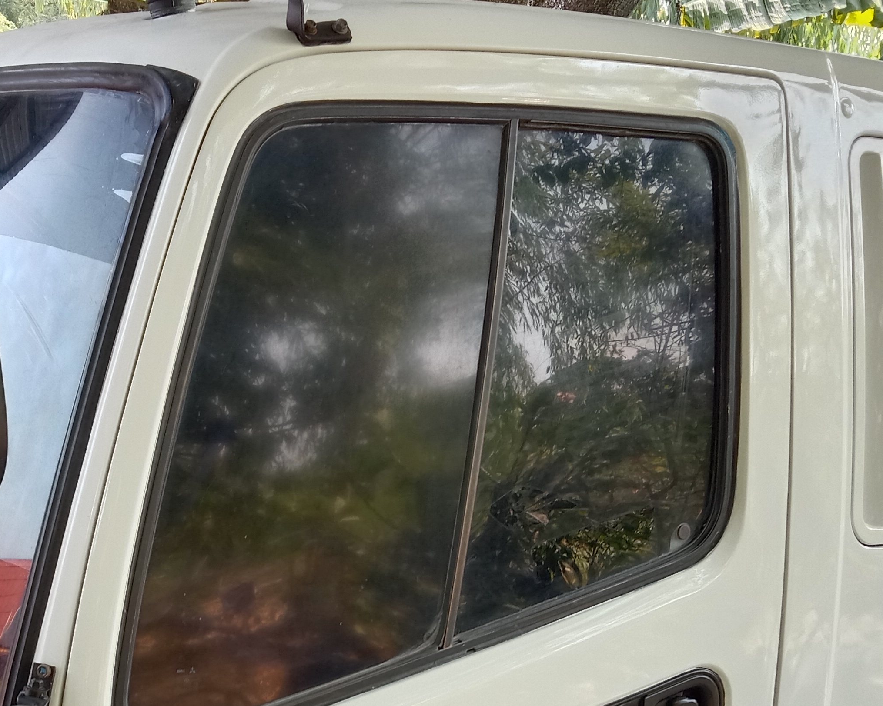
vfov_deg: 28.1
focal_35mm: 52
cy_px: 623
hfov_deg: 35.1
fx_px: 1359
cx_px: 211
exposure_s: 1/100
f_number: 2.2
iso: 129
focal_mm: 3.65
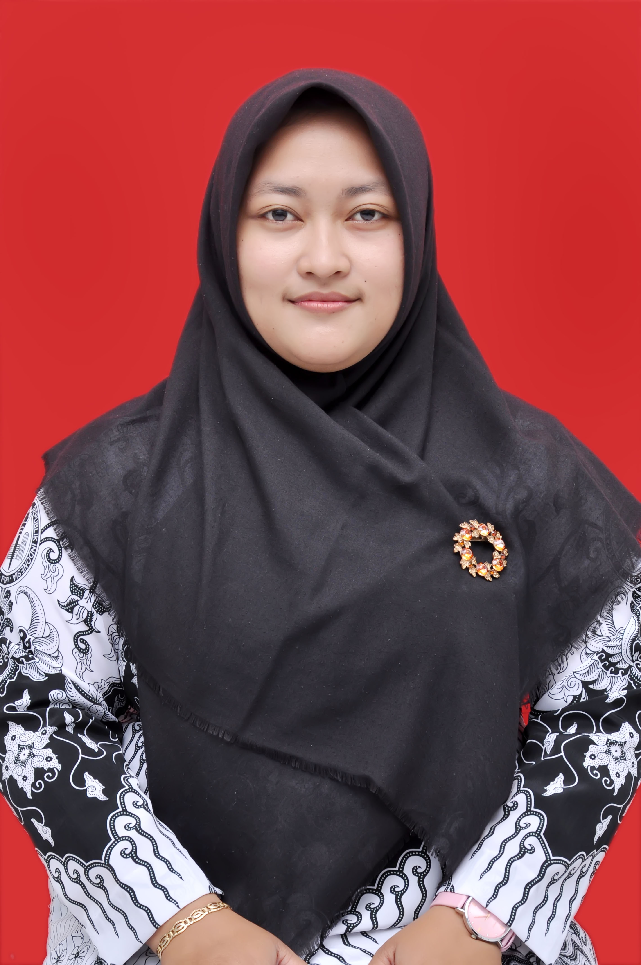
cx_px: 320
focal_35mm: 78
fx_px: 2088
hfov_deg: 17.4
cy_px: 482
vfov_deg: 26.0
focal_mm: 52
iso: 250
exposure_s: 1/80
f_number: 9
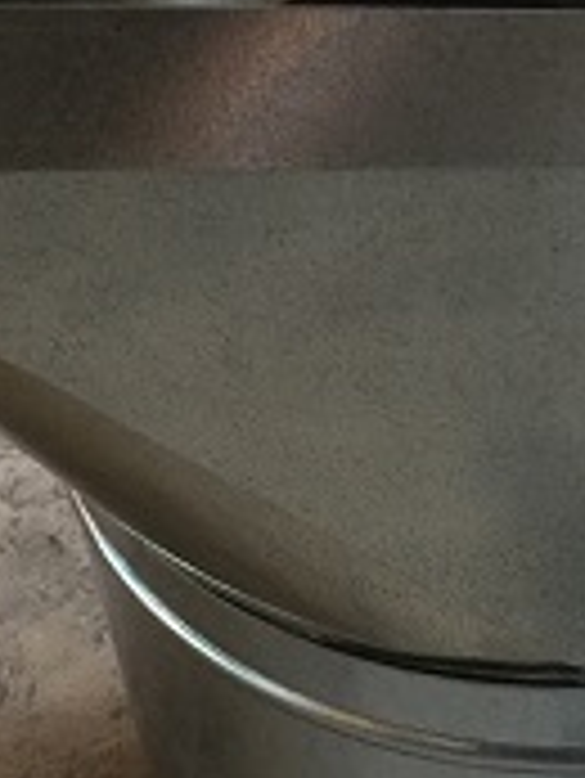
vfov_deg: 18.4
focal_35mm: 107
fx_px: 2408
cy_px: 396
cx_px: 590
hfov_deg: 13.6
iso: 100
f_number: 2.2
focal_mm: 4.15
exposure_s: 1/17
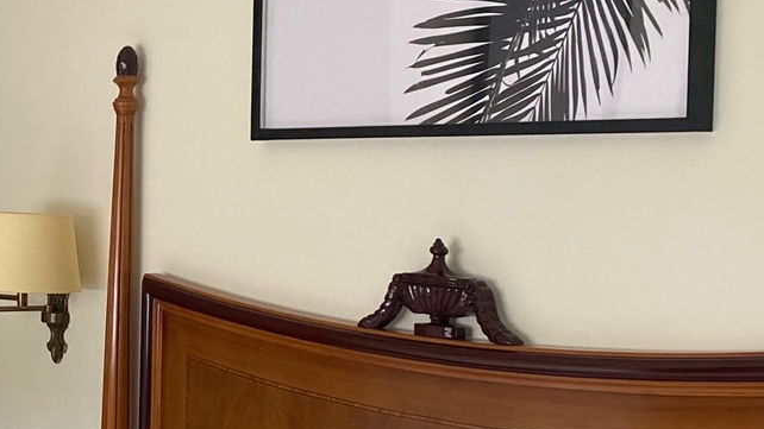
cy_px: 297
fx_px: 1803
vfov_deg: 13.6
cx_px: -26
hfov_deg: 22.8
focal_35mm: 89
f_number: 1.8
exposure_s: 1/122
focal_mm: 4.25
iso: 100
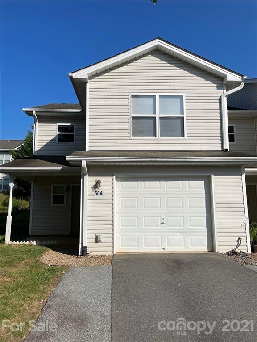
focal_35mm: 26
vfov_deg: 67.3
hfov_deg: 53.1
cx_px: 128
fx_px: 257
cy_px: 171
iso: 32
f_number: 1.6
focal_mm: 4.2
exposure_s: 1/7299
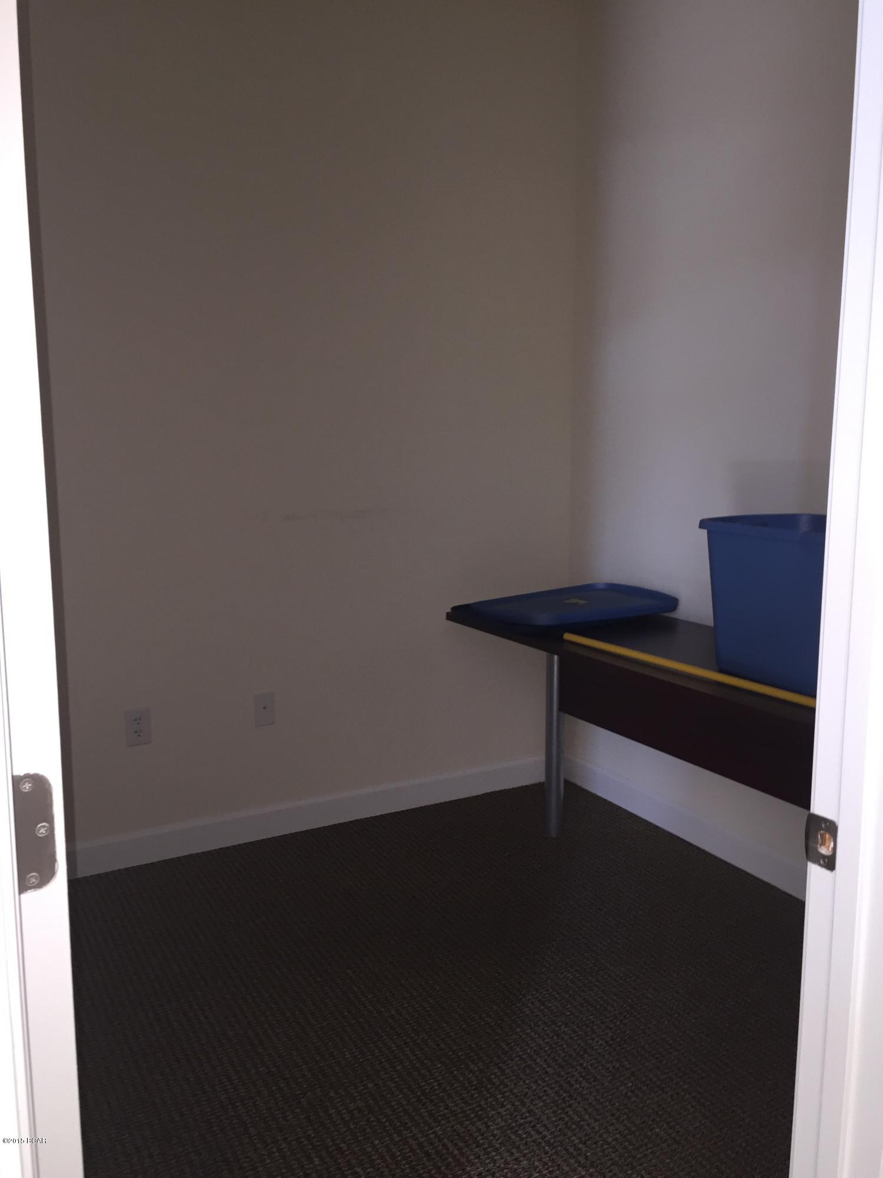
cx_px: 442
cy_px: 589
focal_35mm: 29
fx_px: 986
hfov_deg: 48.2
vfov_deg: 61.7
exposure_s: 1/20
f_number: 2.2
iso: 100
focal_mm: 4.15
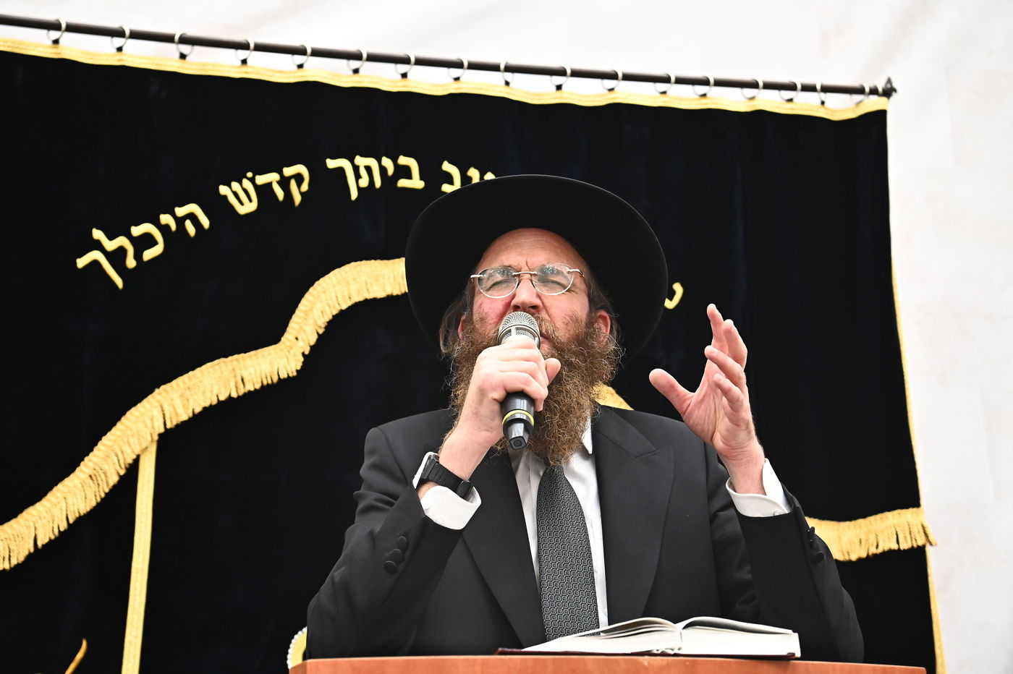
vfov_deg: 23.4
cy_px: 337
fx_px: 1631
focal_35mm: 58
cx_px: 506
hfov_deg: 34.5
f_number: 5
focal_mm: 58
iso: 3200
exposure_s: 1/320
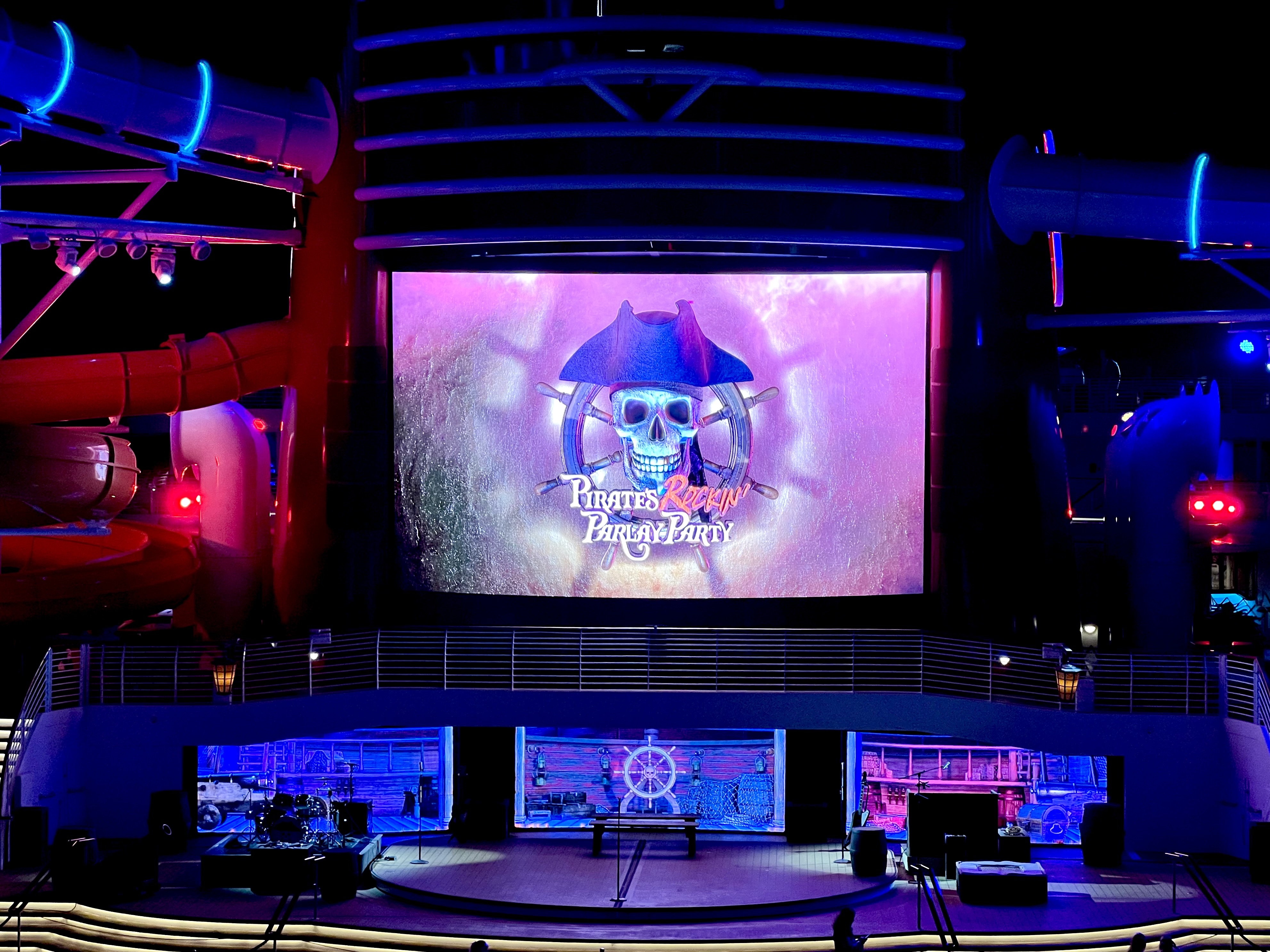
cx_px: 635
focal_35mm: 77
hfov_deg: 25.3
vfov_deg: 19.1
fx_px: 2825
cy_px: 476
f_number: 2.8
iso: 80
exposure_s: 1/99
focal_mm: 9
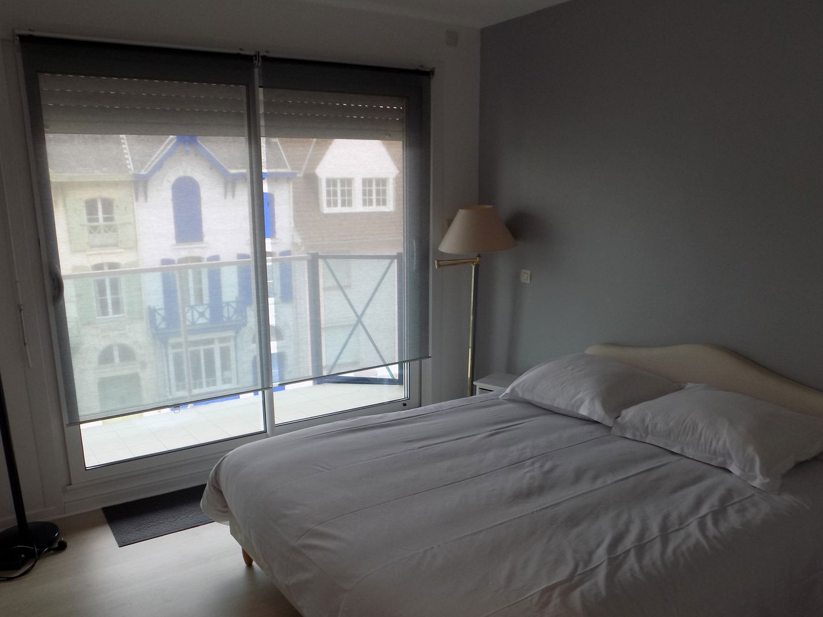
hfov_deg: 63.3
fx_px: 666
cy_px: 359
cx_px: 375
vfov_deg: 49.6
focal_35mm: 28
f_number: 3.1
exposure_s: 1/40
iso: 80
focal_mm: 4
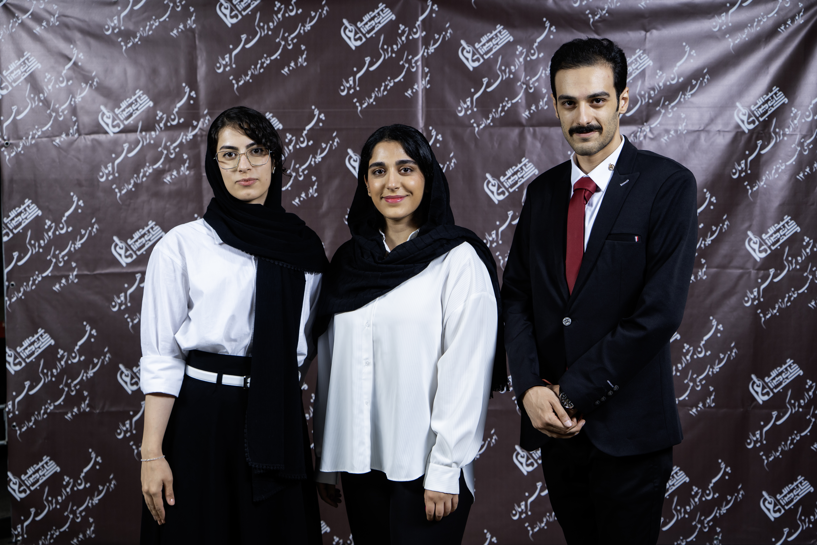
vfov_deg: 26.5
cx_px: 408
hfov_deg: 38.9
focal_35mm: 51
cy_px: 272
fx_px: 1157
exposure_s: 1/125
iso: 320
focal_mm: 51
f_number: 4.5
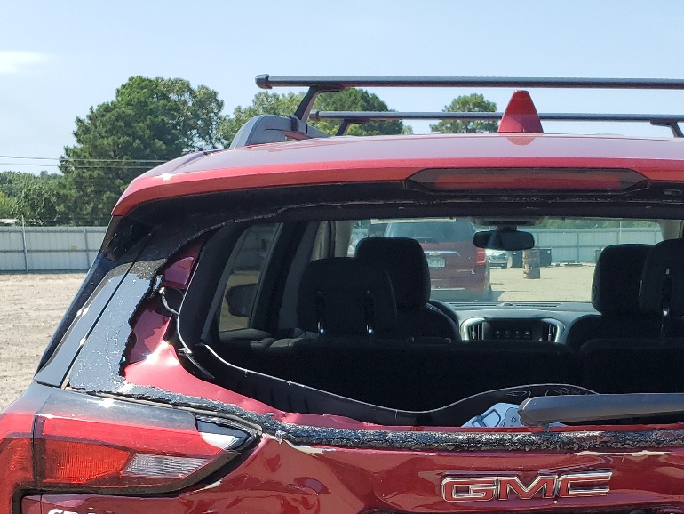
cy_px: 518
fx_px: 1067
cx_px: 529
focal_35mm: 54
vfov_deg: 25.7
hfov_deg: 34.6
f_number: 1.5
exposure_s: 1/2000
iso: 50
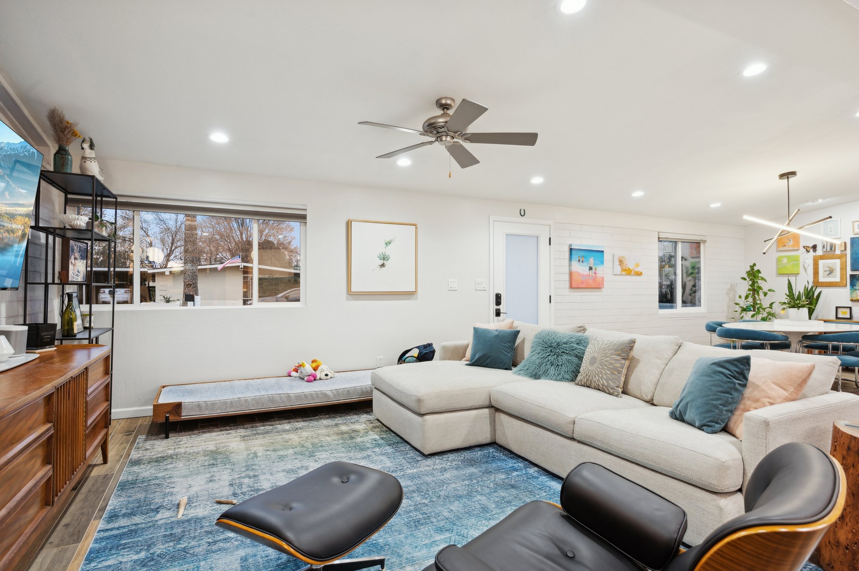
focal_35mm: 19
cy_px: 286
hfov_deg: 87.0
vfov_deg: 64.5
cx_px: 430
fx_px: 453
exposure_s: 1/10
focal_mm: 19
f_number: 8
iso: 320
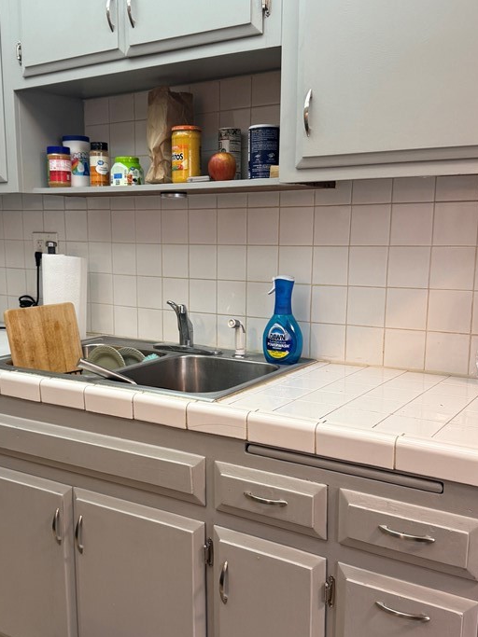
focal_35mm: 36
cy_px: 357
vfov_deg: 51.2
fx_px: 663
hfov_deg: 39.6
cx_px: 205
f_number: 1.78
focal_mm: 6.76
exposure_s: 1/60
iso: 160
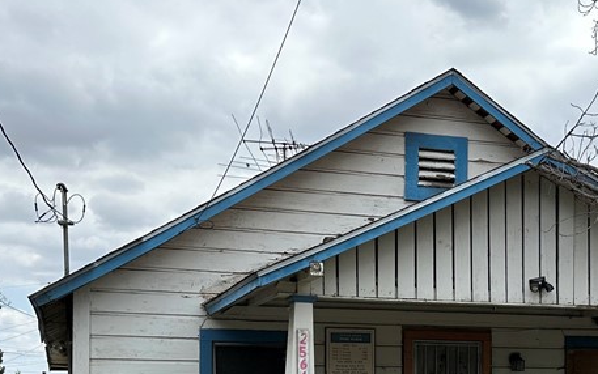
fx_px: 929
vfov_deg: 21.9
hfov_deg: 35.3
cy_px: 382
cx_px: 403
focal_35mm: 57
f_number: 1.78
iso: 80
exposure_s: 1/4184
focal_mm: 6.86
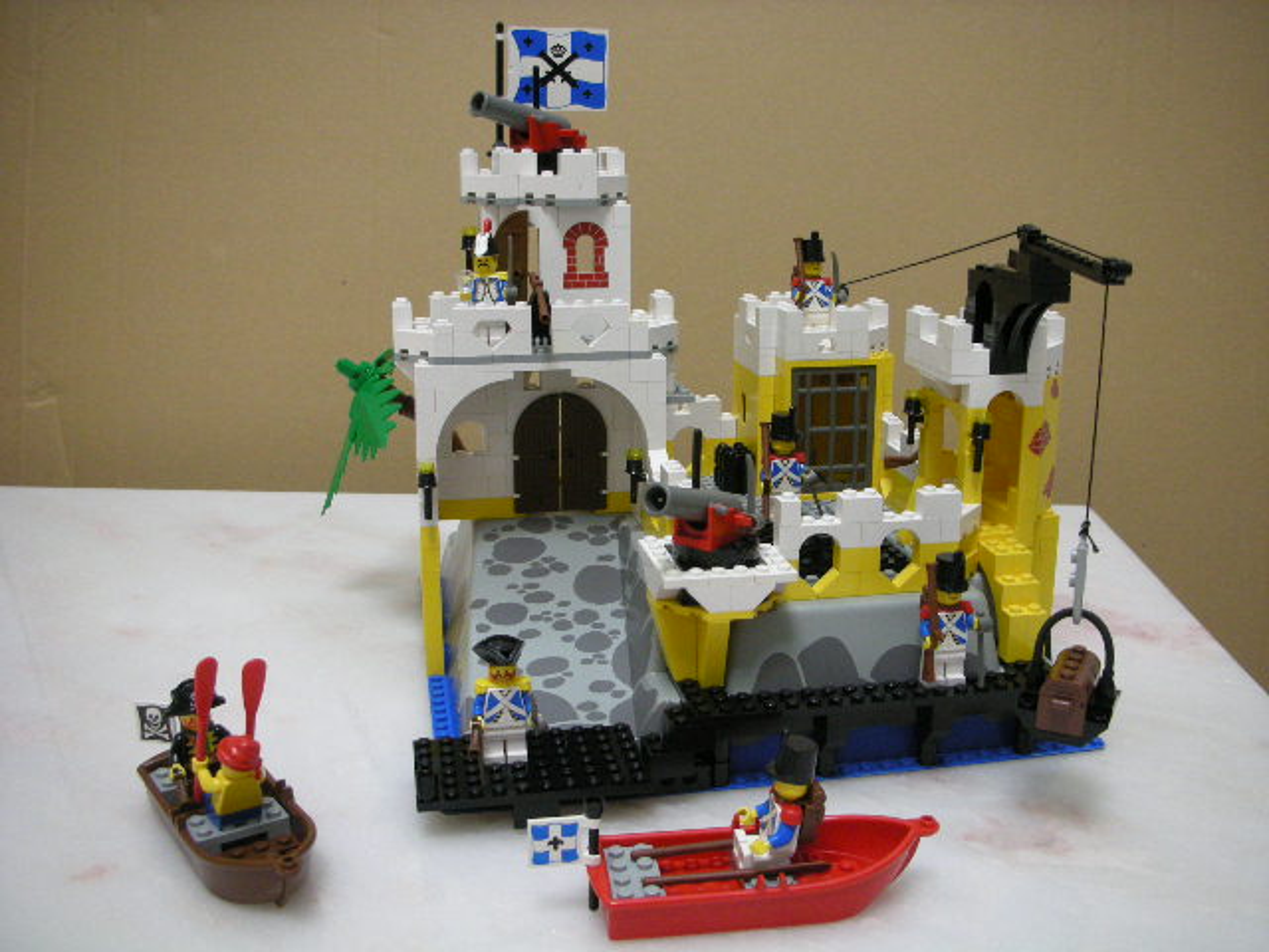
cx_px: 634
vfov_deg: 40.7
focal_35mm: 35
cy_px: 476
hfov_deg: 52.6
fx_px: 1283
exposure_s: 1/23.2
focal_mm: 5.8
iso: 200
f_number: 2.8
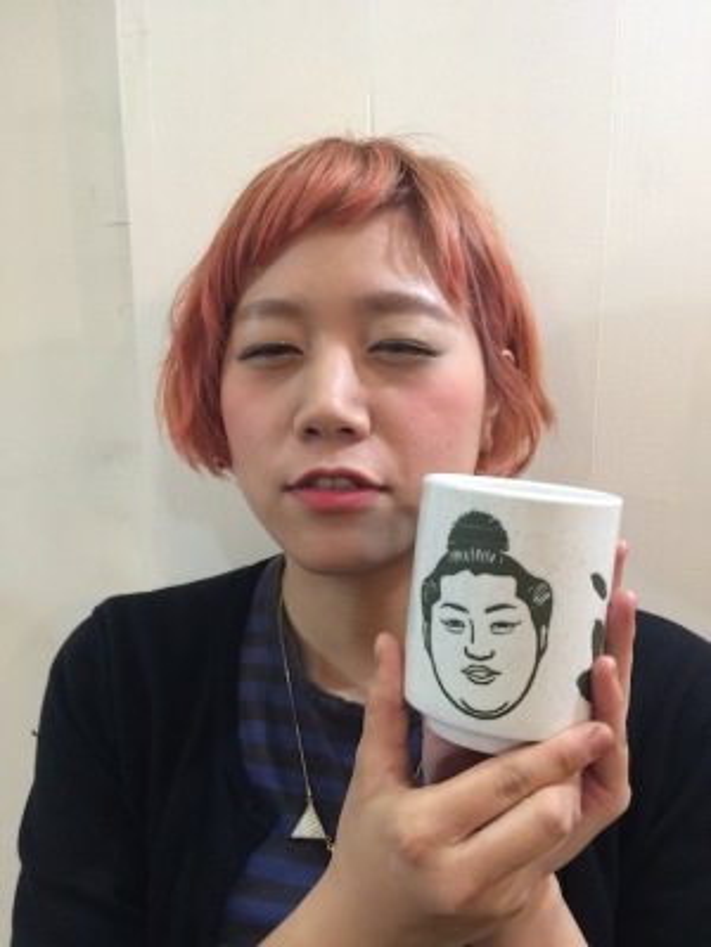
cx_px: 356
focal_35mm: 29
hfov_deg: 48.2
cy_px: 474
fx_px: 794
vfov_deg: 61.7
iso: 100
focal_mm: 4.15
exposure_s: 1/30
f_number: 2.2
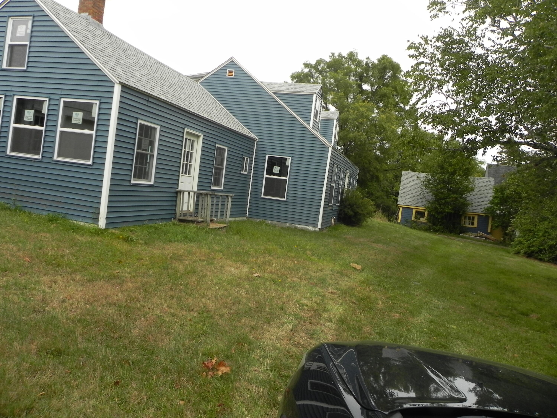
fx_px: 418
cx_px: 278
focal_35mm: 26
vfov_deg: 53.1
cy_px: 209
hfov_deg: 67.3
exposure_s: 1/435
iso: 160
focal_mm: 4.6
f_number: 4.5
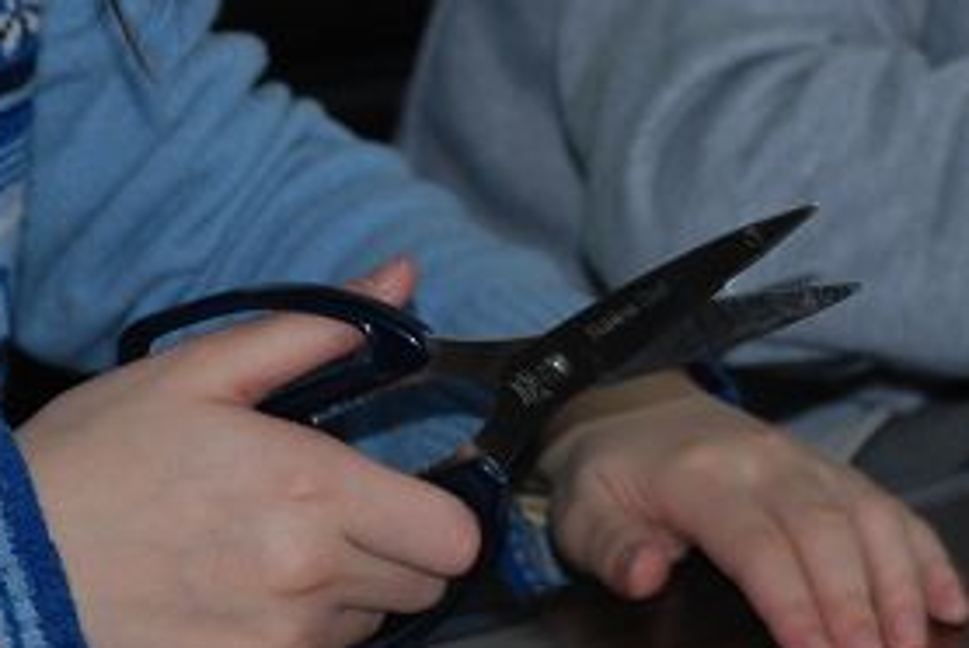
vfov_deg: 4.2
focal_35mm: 323
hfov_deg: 6.4
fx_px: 8715
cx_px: 847
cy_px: -183
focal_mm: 75
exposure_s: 1/60
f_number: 5.6
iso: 320
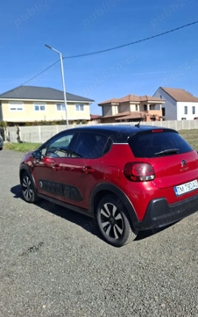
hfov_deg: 45.6
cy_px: 153
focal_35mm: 27
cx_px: 127
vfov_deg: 68.3
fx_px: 233
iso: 50
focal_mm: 5.54
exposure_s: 1/1667
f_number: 1.8
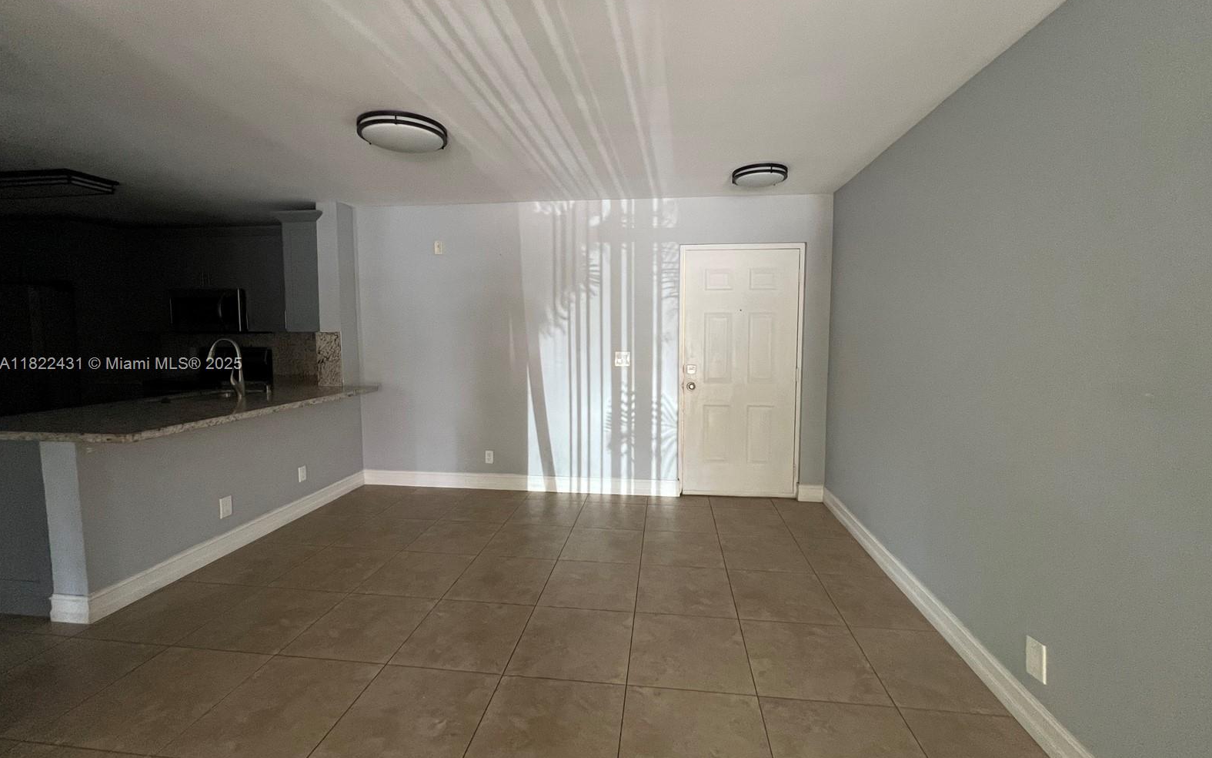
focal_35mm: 14
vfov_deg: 78.6
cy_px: 365
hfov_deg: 105.3
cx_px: 612
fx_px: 462
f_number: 1.8
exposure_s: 1/60
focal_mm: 1.57
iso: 400
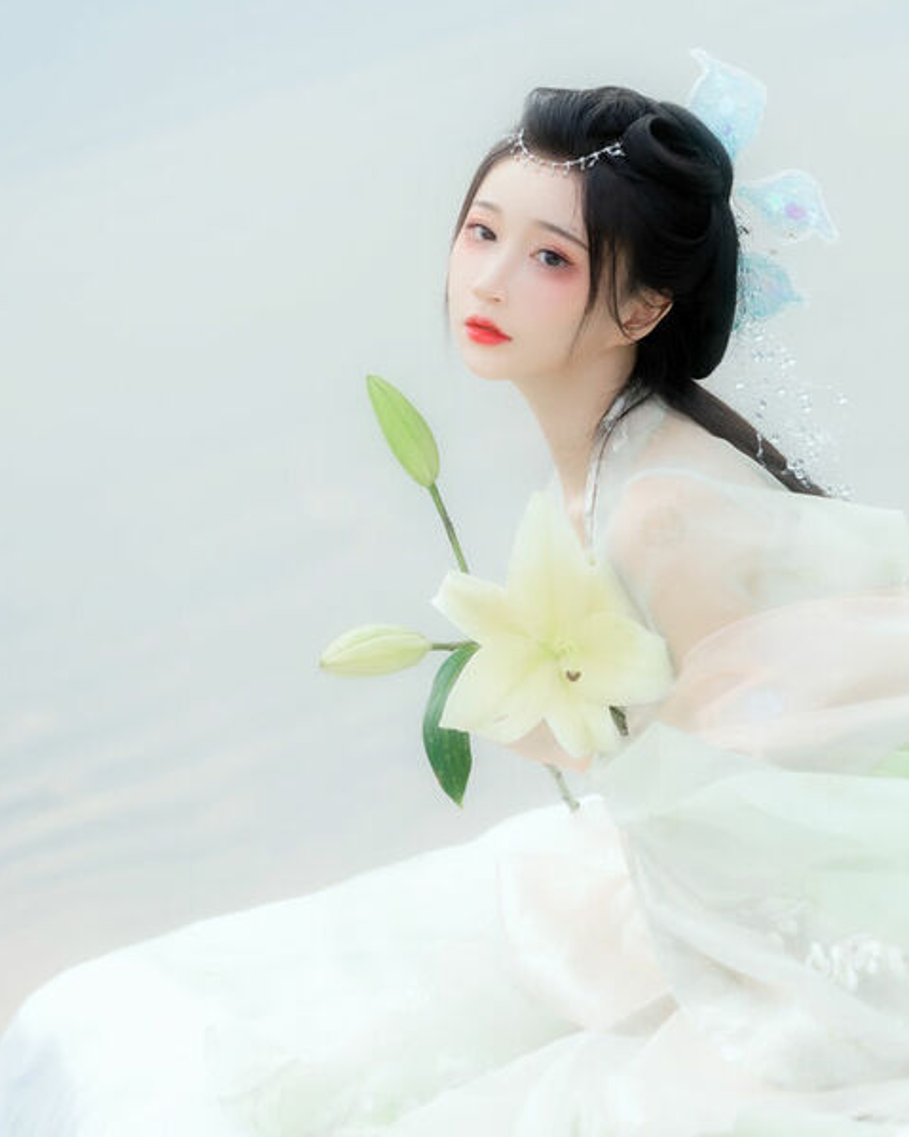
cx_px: 761
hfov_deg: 7.2
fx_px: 7198
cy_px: 511
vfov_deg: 9.0
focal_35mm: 214
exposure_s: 1/500
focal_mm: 130
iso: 400
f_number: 2.8
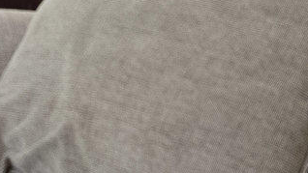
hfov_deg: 8.1
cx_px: -477
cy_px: -356
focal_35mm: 243
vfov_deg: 4.8
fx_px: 1985
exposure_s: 1/6
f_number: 2.8
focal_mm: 24
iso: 800
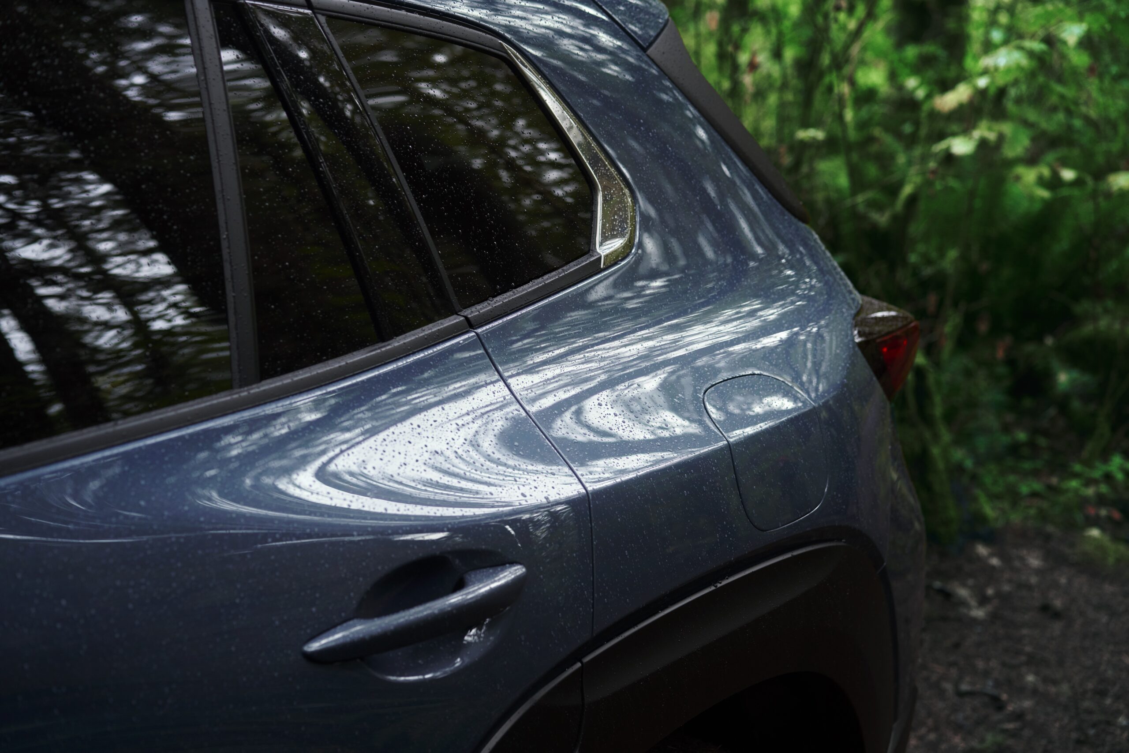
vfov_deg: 24.6
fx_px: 1725
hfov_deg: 36.2
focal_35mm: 55
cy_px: 376
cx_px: 564
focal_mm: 55
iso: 500
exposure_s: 1/100
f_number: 3.5
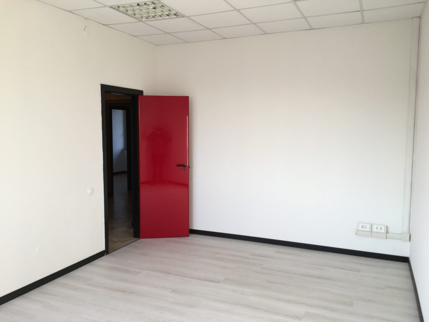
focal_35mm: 29
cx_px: 214
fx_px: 359
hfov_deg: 61.7
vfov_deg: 48.2
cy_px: 161
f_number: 2.2
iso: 25
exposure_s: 1/50
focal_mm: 4.15
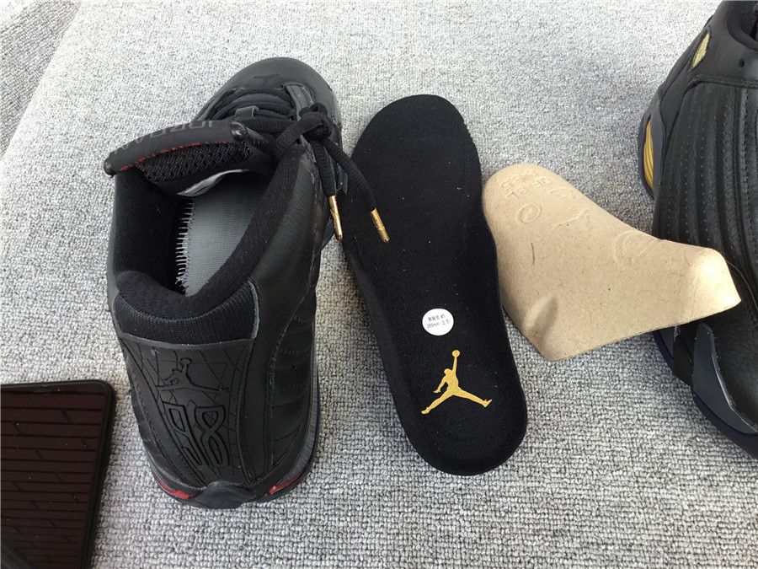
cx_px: 379
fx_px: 679
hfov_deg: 58.4
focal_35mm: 31
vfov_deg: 45.4
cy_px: 284
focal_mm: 3.3
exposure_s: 1/100
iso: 32
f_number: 2.4
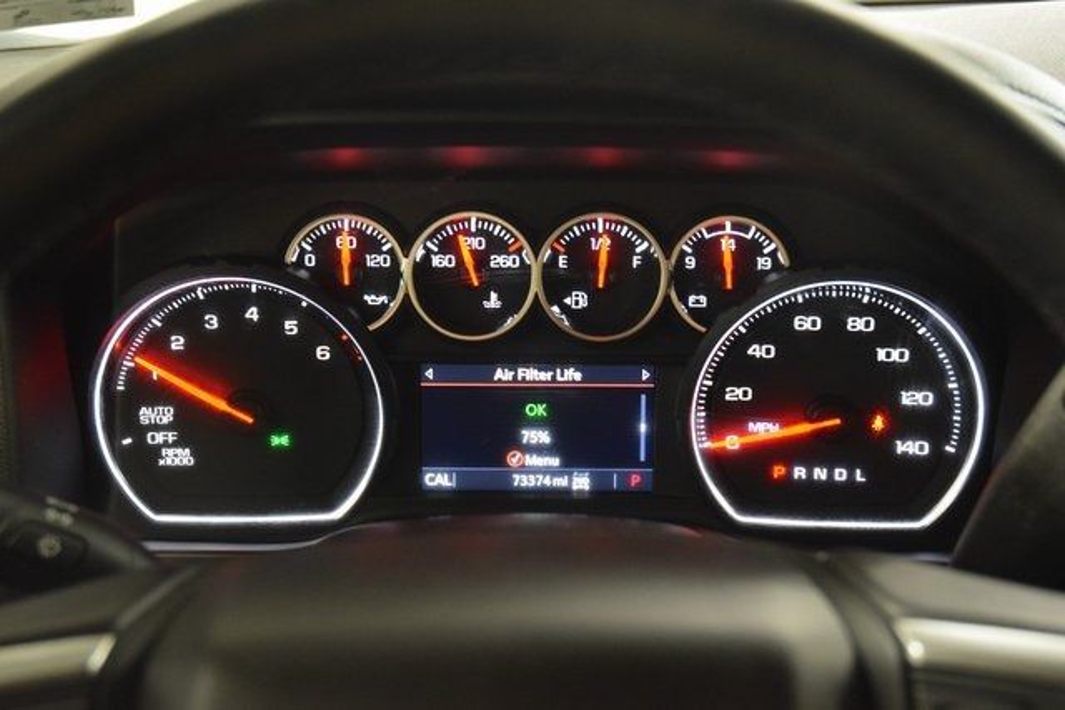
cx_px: 532
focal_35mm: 51
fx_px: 1509
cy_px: 355
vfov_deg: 26.5
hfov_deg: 38.9
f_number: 4
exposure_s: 1/25
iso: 3200
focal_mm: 34
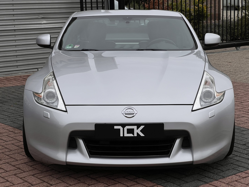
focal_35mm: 77
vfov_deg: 19.1
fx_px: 554
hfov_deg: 25.3
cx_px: 124
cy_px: 94
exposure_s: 1/384
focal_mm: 9
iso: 32
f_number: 2.8
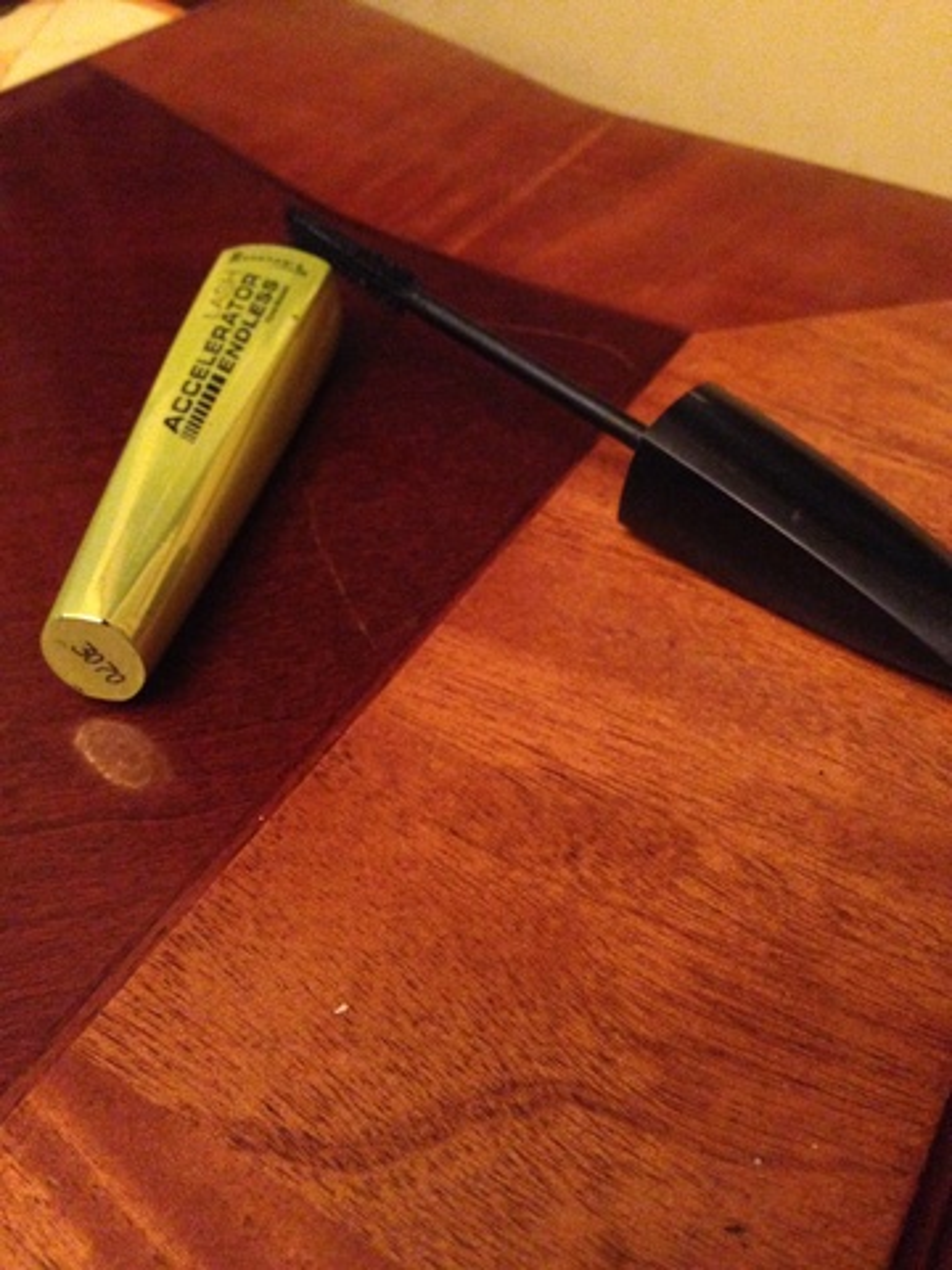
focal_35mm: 33
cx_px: 476
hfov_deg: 42.9
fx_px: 1210
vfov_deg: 55.4
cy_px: 635
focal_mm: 4.12
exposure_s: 1/15
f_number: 2.4
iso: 800
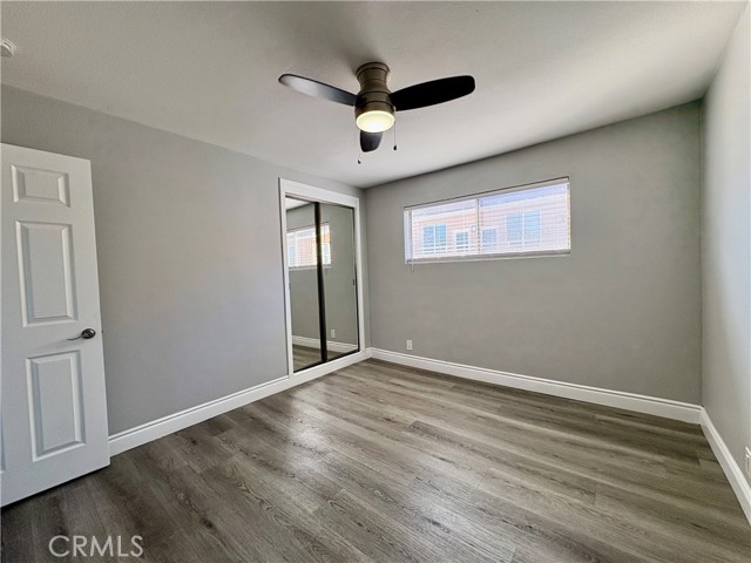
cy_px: 282
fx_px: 304
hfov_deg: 102.1
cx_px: 376
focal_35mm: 14
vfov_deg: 85.7
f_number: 2.2
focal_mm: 2.22
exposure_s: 1/130
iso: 64
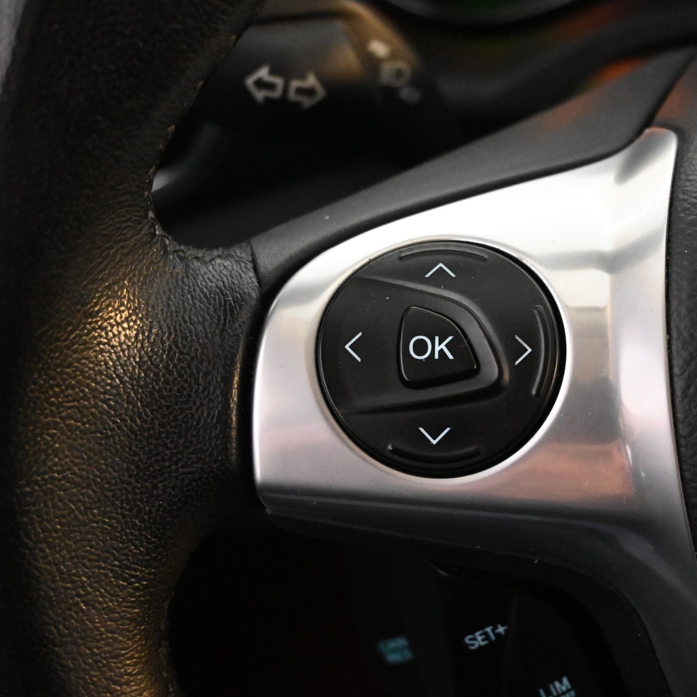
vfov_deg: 30.7
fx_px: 1267
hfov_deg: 30.6
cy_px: 348
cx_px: 438
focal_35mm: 56
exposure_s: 1/50
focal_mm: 29
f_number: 4.8
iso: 7200
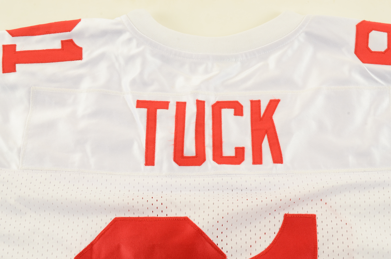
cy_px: 130
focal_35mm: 60
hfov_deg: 33.5
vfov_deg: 22.5
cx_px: 196
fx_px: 650
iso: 320
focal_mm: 40
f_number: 16
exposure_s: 1/60
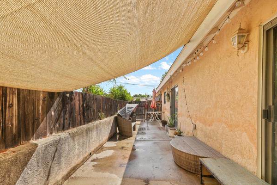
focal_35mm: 16
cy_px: 98
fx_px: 123
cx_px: 138
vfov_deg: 73.7
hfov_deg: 96.7
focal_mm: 10
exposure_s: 1/250
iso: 100
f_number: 8
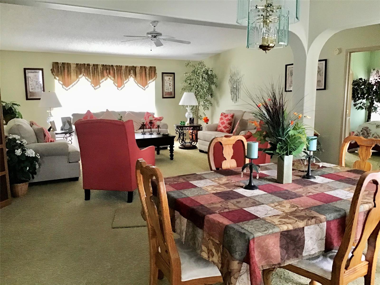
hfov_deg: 58.4
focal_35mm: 31
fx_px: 340
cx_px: 190
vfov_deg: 45.4
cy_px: 142
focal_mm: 3.3
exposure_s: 1/24
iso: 200
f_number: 2.4
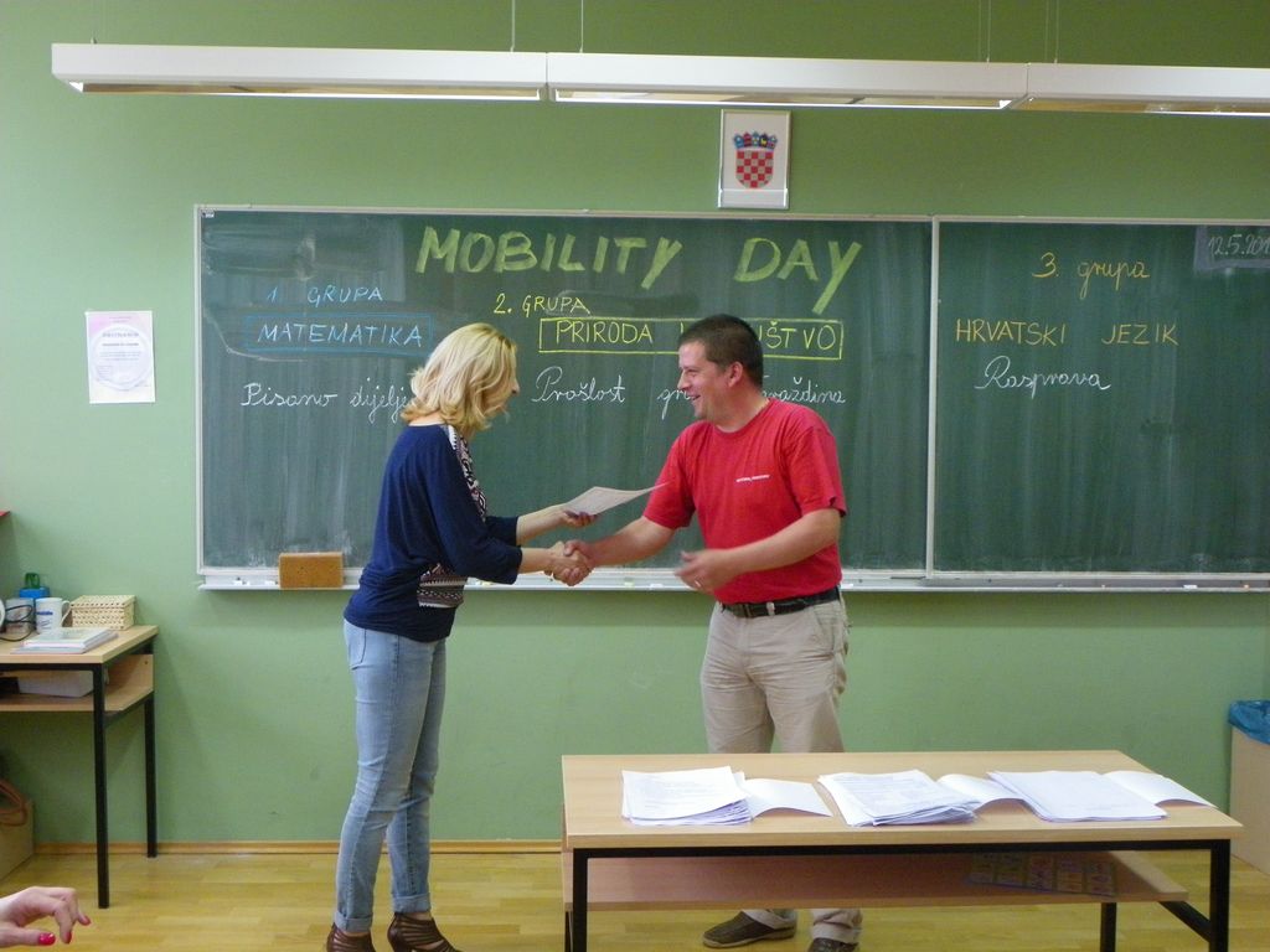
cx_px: 635
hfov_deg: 49.0
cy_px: 476
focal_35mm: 38
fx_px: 1394
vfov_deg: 37.7
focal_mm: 6.8
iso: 400
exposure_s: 1/80
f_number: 3.2
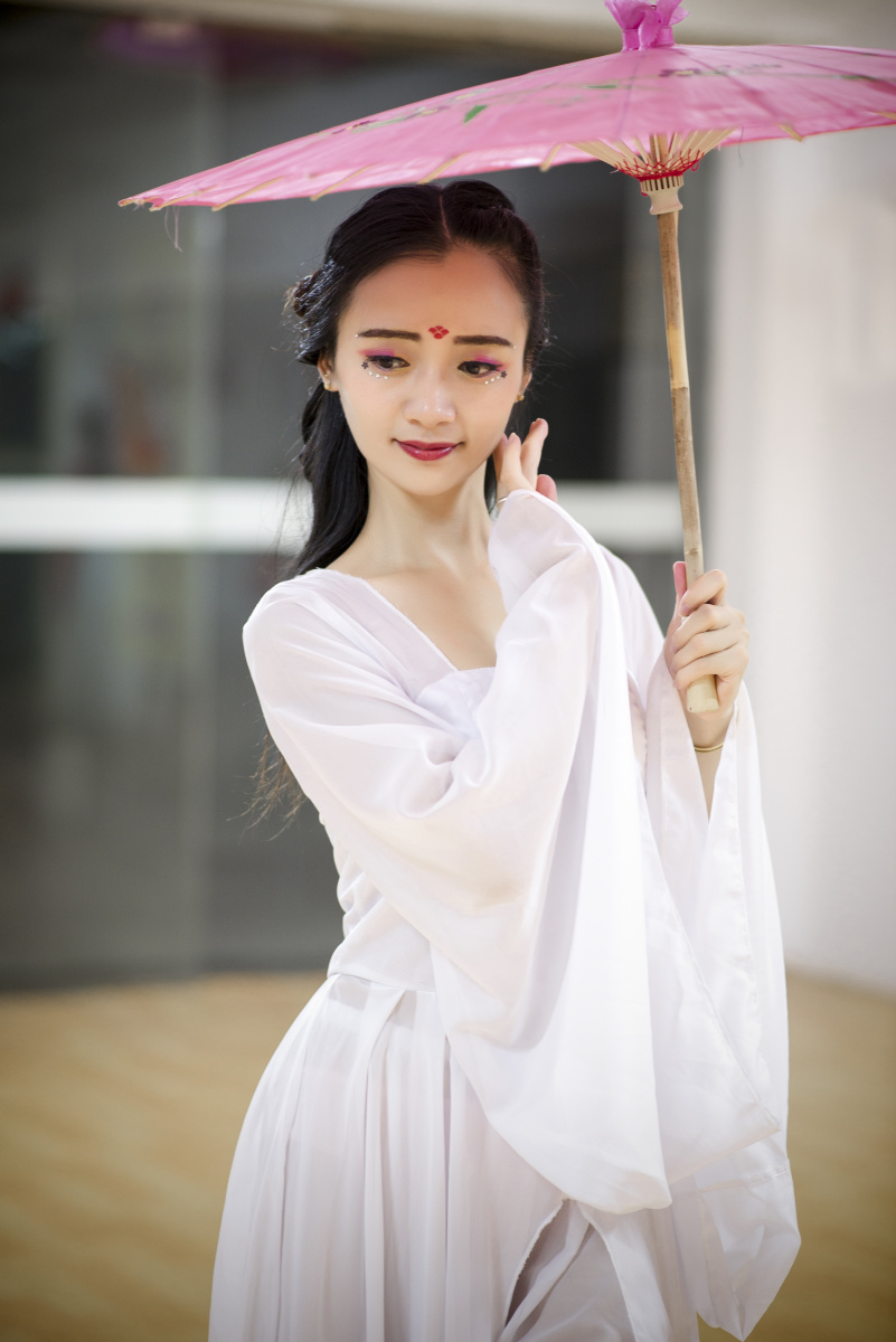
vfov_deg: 23.9
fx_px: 3170
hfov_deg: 16.1
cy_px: 671
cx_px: 448
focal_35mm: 85
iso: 500
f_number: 2.2
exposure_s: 1/80
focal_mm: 85
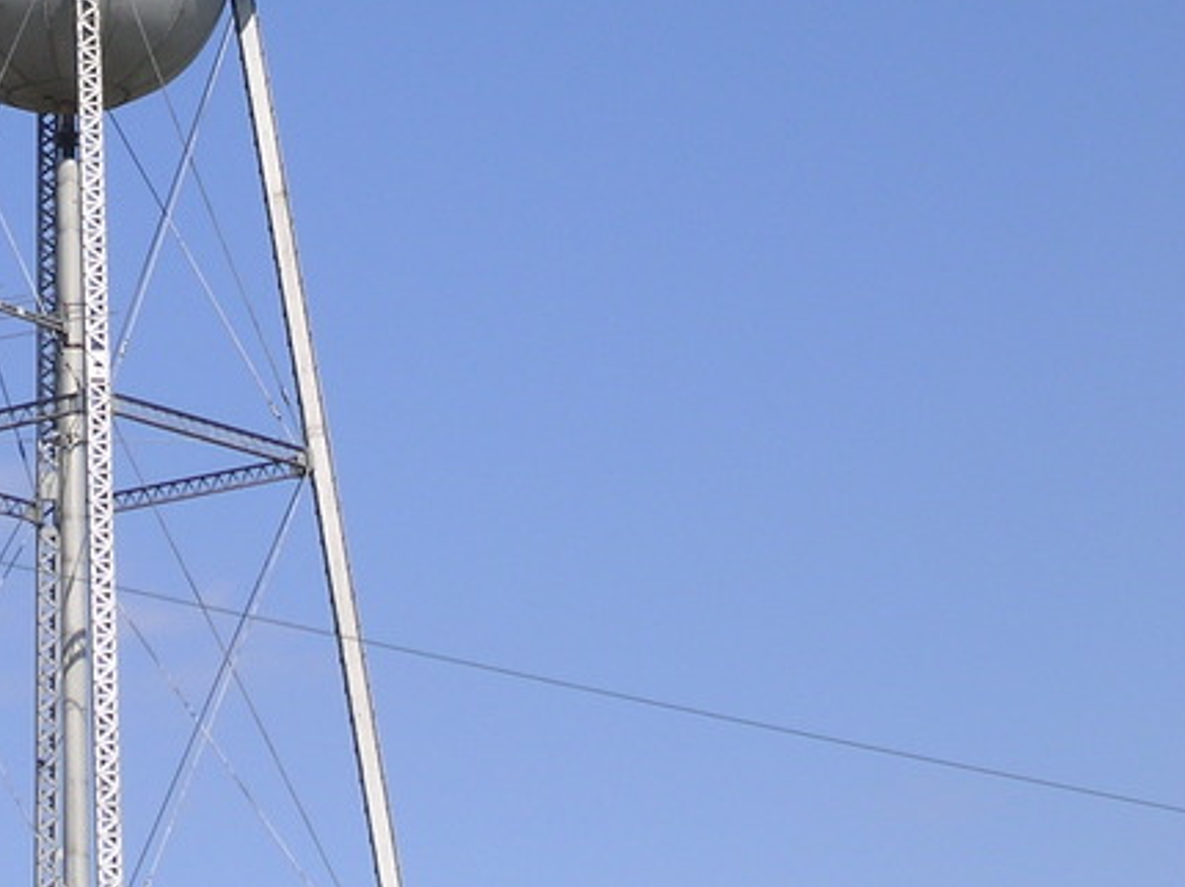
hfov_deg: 9.0
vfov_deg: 6.8
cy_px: 127
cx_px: 106
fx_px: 7493
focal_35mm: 219
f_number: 4.9
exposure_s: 1/484
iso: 100
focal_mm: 17.4
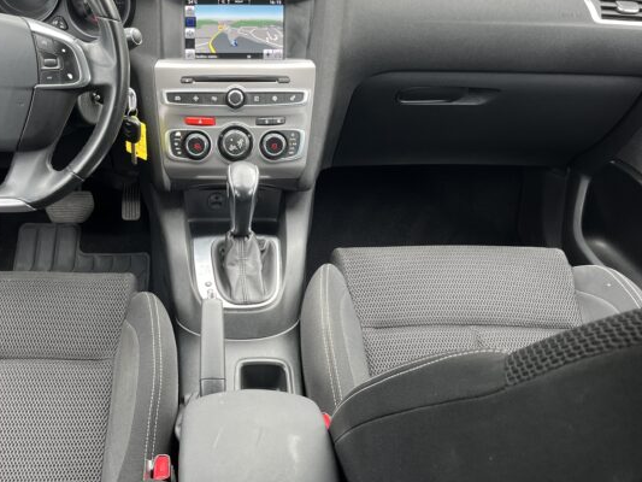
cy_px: 217
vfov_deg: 36.8
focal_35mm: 39
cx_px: 218
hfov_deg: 47.1
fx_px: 723
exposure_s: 1/121
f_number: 1.6
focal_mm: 5.1
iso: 80
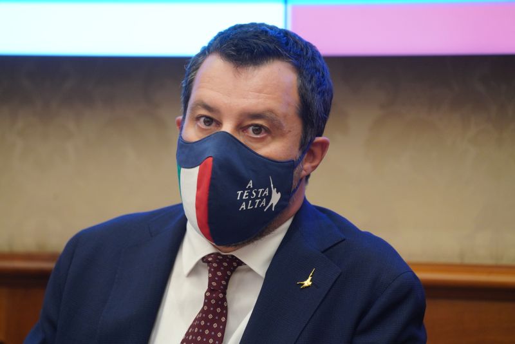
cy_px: 172
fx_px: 4593
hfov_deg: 6.4
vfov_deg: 4.3
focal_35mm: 321
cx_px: 258
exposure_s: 1/125
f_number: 5.6
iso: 4000
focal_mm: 321
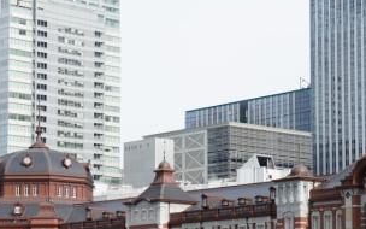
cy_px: 169
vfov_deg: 10.6
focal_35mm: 124
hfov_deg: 16.8
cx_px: 237
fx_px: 1234
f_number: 11
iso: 200
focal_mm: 55
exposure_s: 1/125
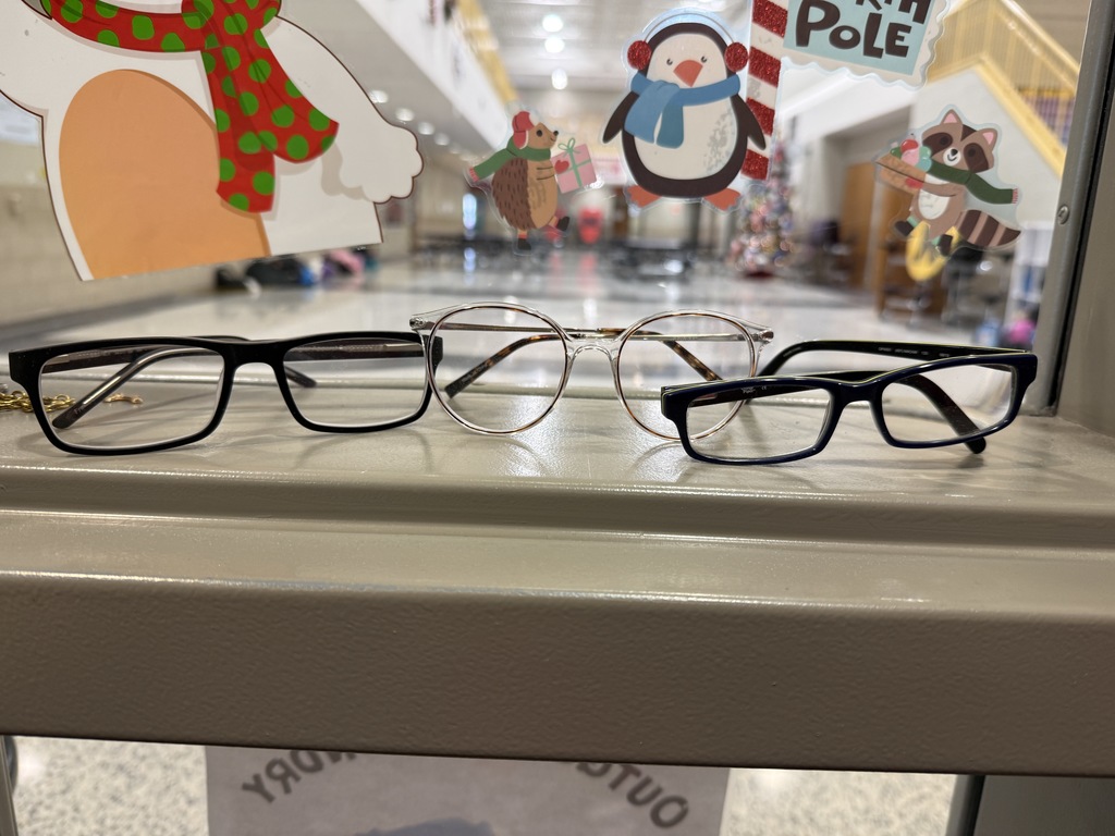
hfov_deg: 71.6
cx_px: 558
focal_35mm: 24
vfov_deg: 56.8
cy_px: 418
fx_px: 773
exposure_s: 1/60
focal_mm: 6.76
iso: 125
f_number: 1.78
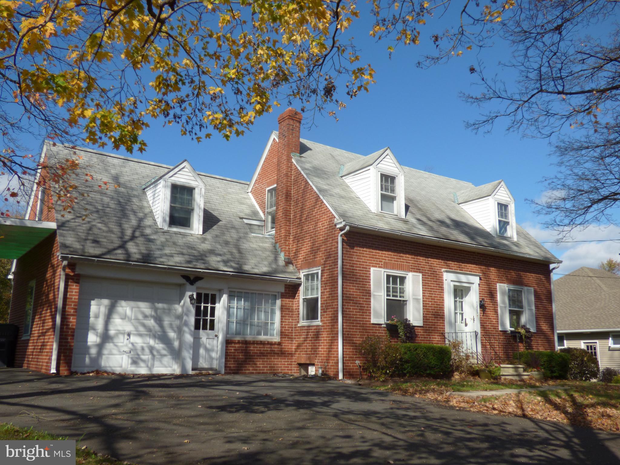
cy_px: 232
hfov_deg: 56.8
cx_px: 310
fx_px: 573
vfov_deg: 44.2
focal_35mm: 32
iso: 100
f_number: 3.4
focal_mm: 5.78
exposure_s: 1/1600
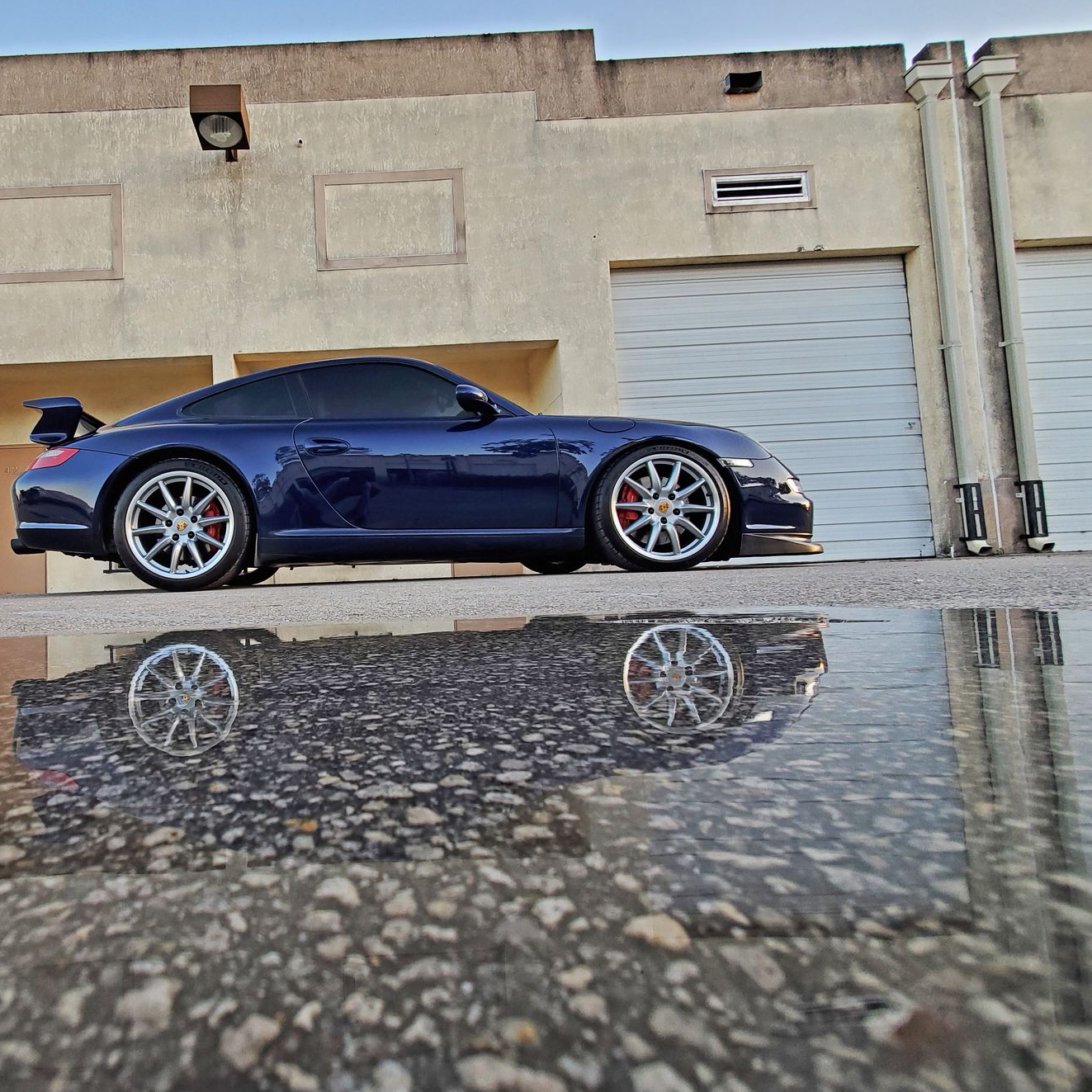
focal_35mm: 16
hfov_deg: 83.8
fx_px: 571
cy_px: 555
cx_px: 347
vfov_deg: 87.4
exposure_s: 1/59
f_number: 2.2
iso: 64
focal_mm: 1.8
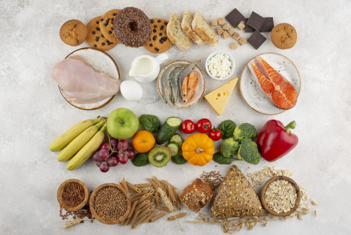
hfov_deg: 39.6
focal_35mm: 50
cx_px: 176
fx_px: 488
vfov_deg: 27.0
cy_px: 118
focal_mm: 50
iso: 100
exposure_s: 1/100
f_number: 9
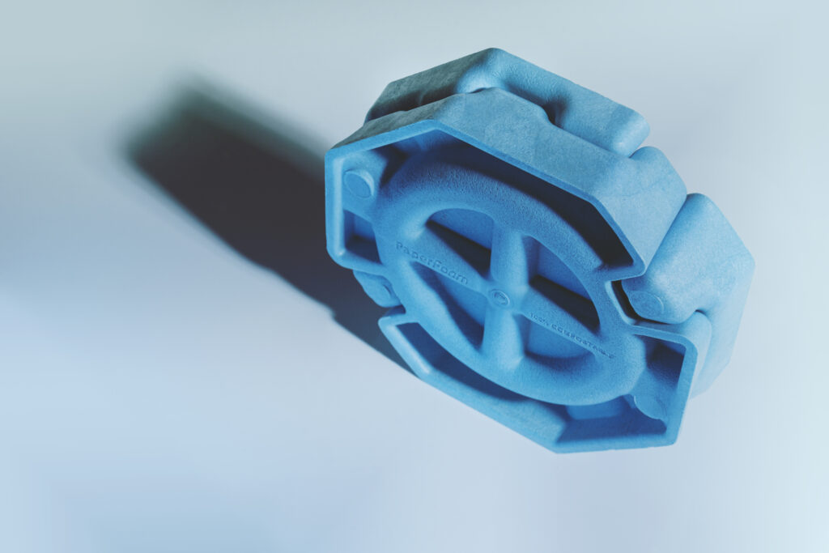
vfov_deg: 18.2
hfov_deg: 27.0
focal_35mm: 75
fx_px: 1727
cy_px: 276
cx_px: 414
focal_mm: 50
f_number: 13
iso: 100
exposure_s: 1/160
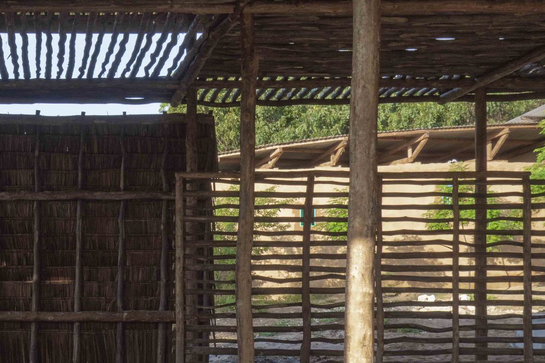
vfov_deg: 20.5
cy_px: 247
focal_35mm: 66
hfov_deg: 29.1
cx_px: 42
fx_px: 999
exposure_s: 1/50
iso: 100
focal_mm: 13.09
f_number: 11
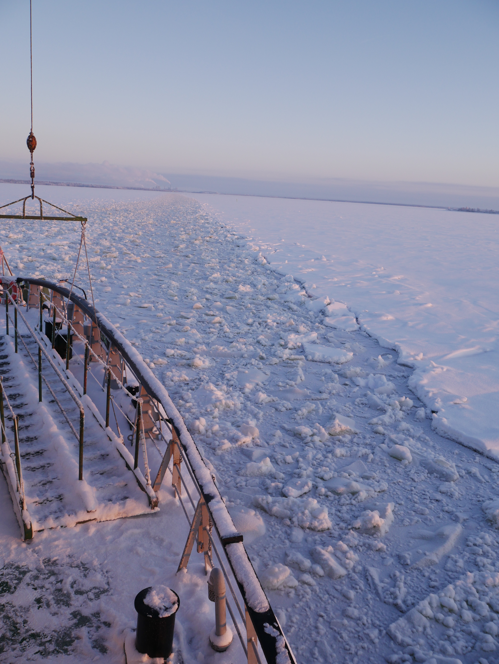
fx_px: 576
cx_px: 250
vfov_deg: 59.9
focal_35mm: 30
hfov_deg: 46.8
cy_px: 332
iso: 200
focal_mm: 15
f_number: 8
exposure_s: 1/100
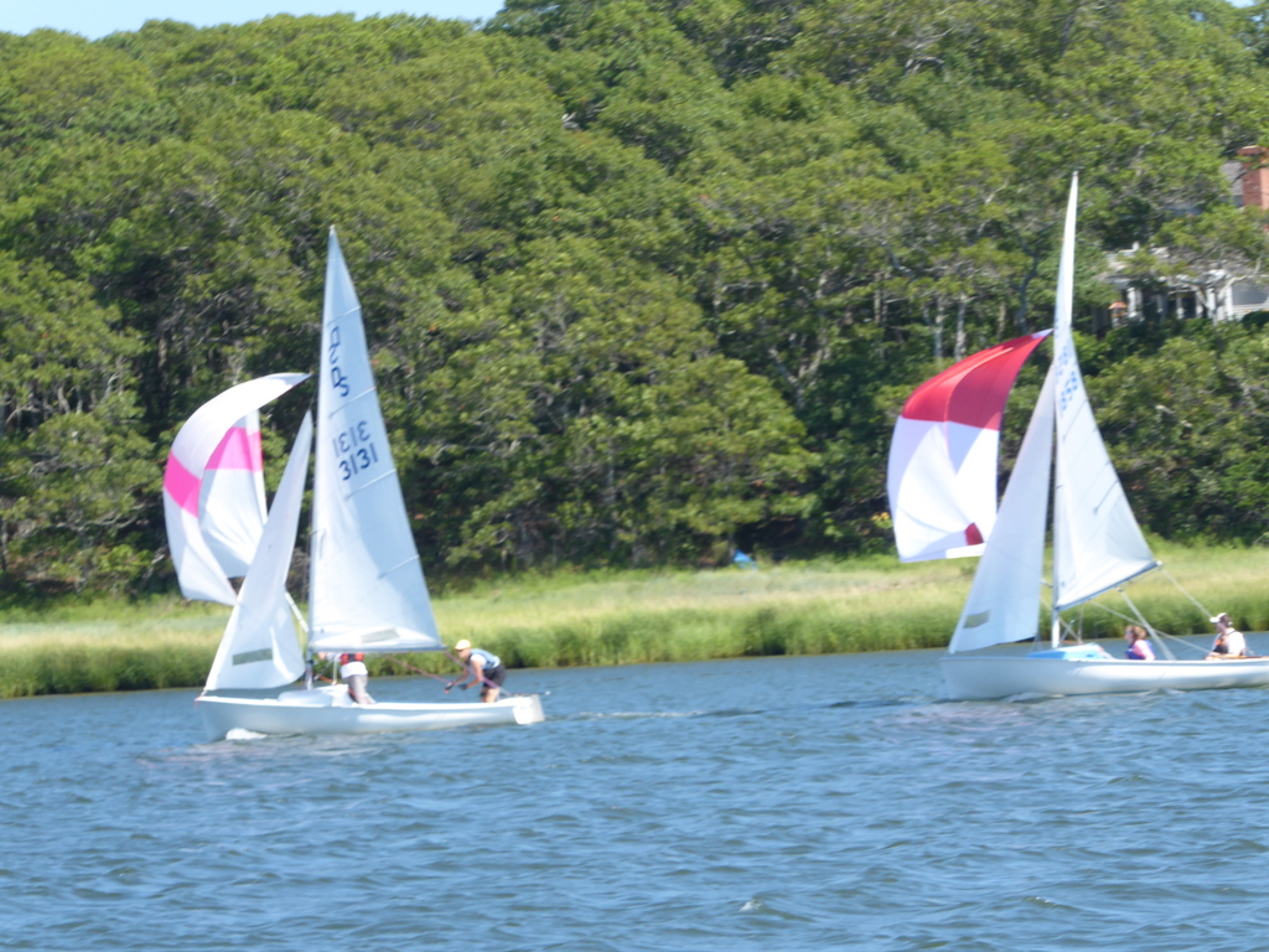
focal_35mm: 231
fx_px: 8468
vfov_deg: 6.4
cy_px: 476
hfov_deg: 8.6
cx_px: 634
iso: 80
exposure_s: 1/160
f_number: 5.6
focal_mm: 41.4
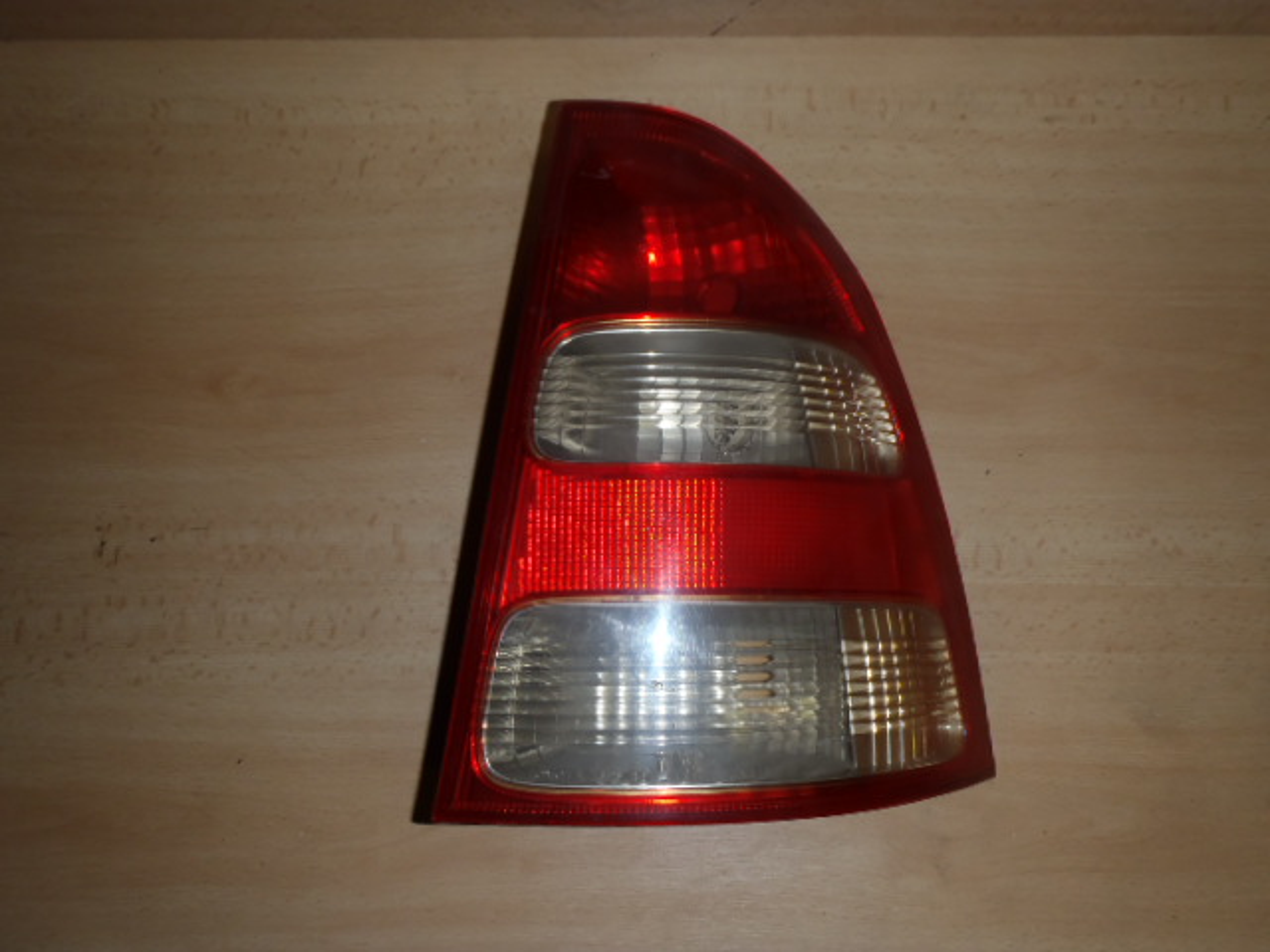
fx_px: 1027
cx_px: 635
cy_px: 476
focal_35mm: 28
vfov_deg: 49.7
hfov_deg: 63.4
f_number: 3.9
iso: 100
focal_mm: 5
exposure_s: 1/30
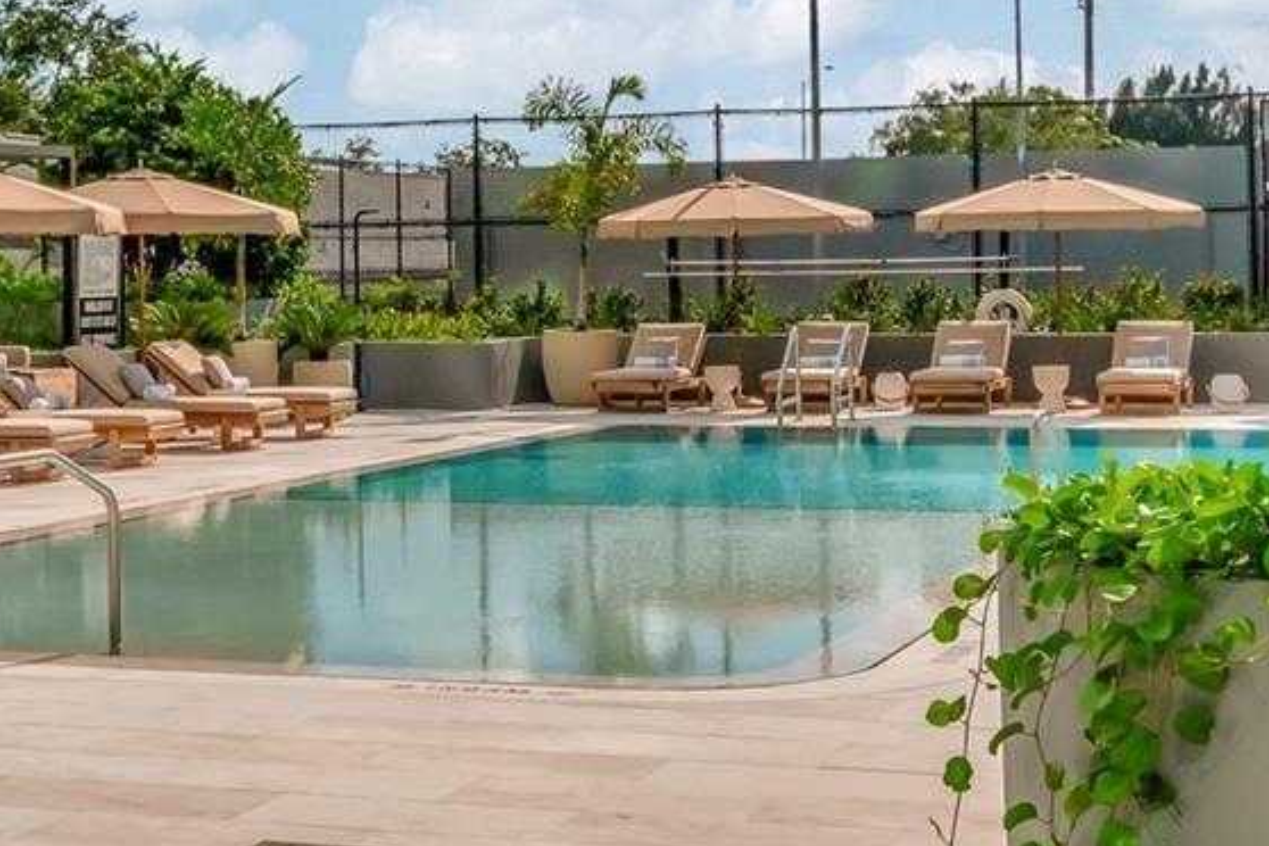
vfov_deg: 15.8
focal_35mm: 86
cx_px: 216
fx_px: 3031
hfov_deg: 23.2
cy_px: 207
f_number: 7.1
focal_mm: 20
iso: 400
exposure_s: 1/4000
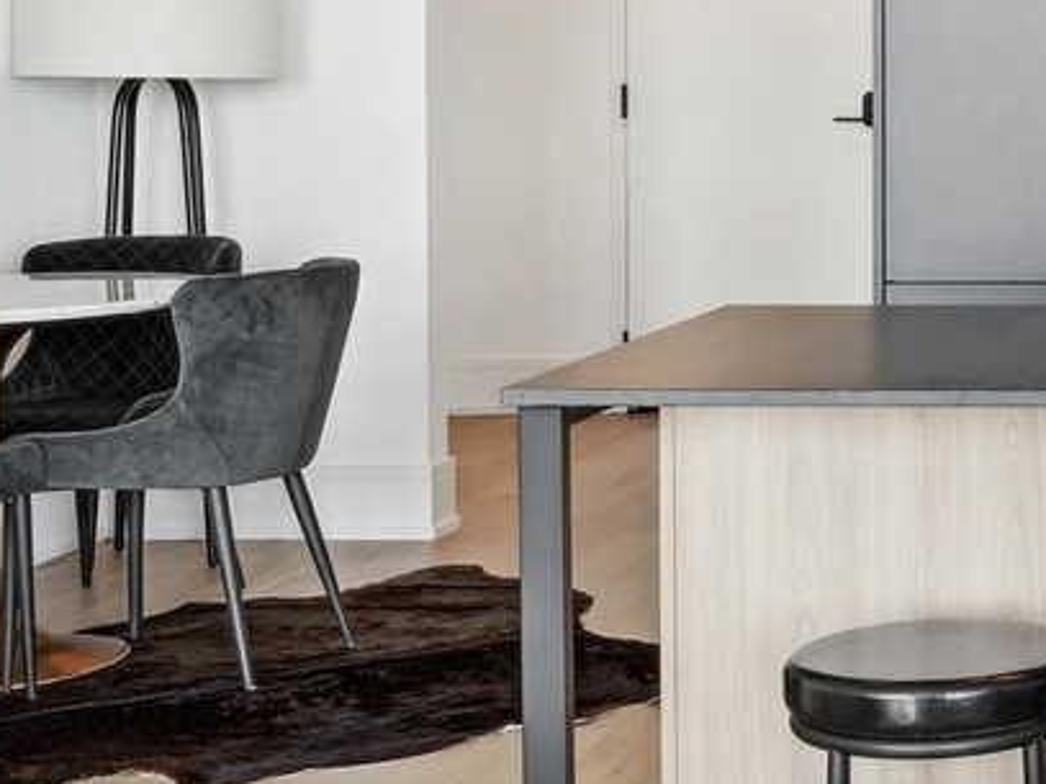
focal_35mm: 88
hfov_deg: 19.9
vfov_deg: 16.5
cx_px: 1475
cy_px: 44
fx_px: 2658
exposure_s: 1/25
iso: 320
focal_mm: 23
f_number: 8
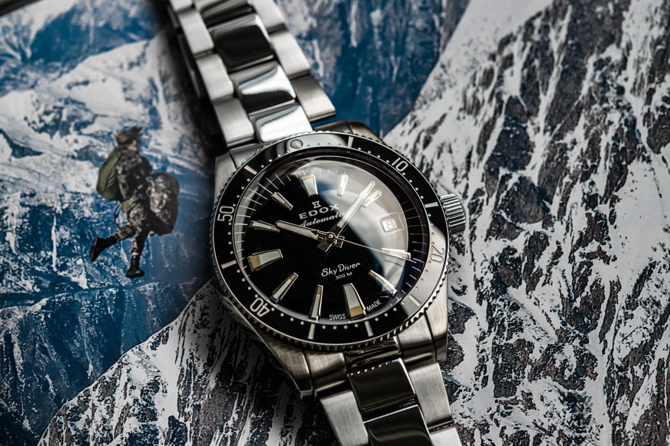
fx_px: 1675
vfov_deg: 15.2
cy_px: 223
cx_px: 335
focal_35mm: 90
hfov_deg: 22.6
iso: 400
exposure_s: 1/200
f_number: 8
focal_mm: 60
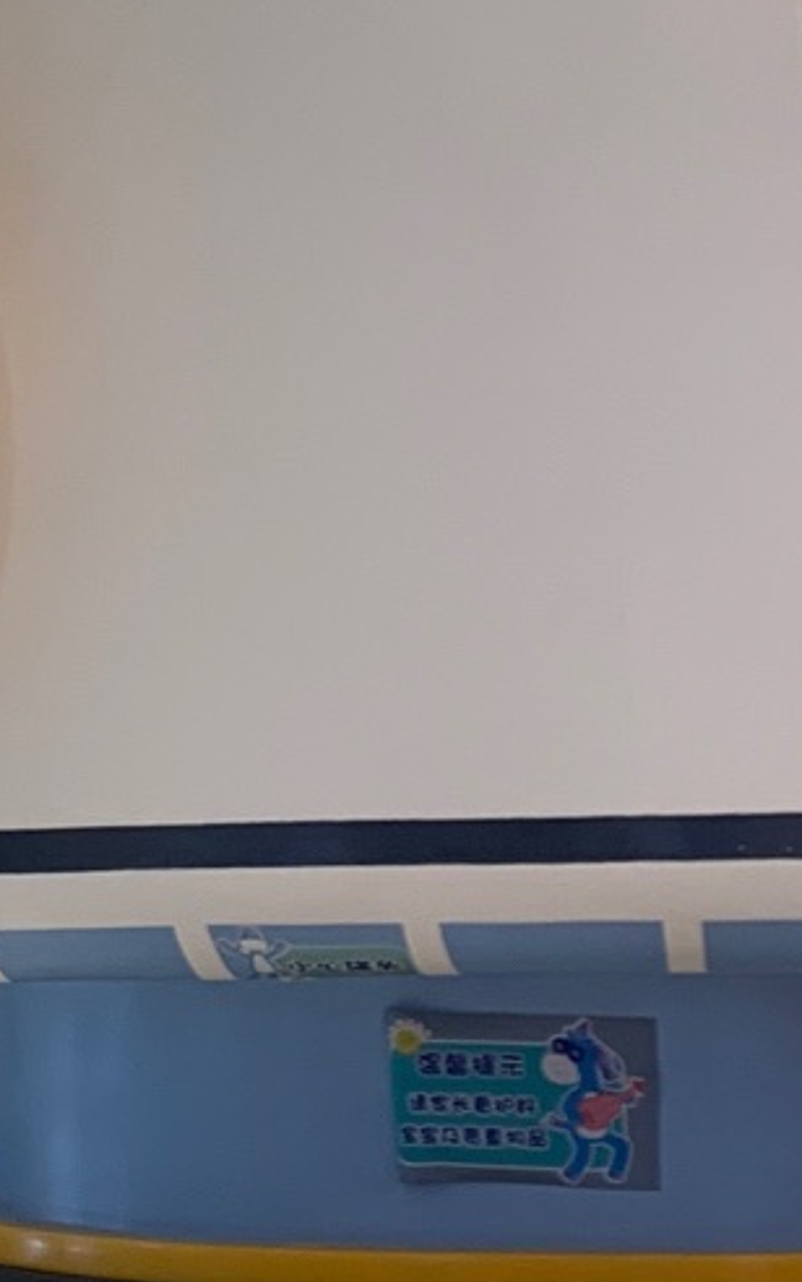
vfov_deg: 18.5
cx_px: -125
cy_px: 409
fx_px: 3912
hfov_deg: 11.5
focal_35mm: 112
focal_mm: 4.25
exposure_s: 1/100
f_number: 1.8
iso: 50
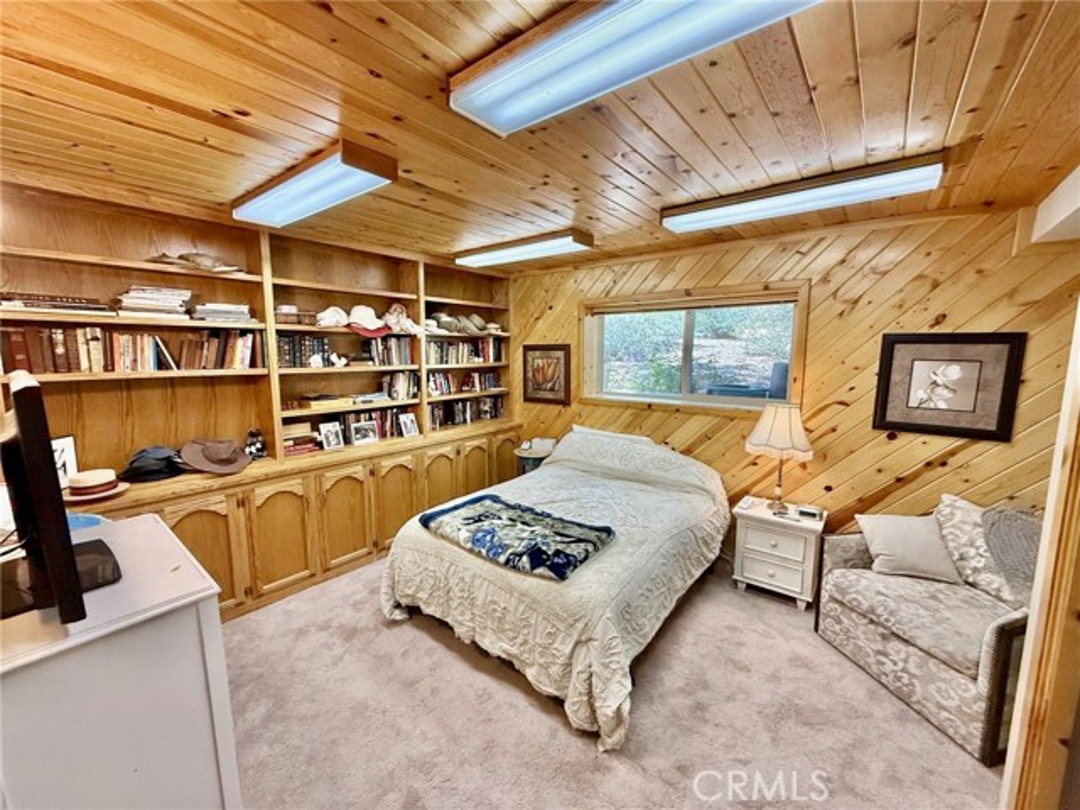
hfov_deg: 102.1
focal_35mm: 14
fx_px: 437
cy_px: 405
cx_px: 540
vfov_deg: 85.7
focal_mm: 2.22
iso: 400
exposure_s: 1/120
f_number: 2.2
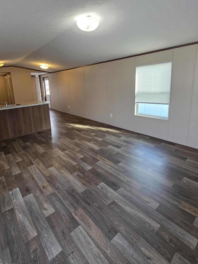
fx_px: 130
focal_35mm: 17
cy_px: 111
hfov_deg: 74.5
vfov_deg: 90.3
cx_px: 88
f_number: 1.9
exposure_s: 1/120
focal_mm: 2.2
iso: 125
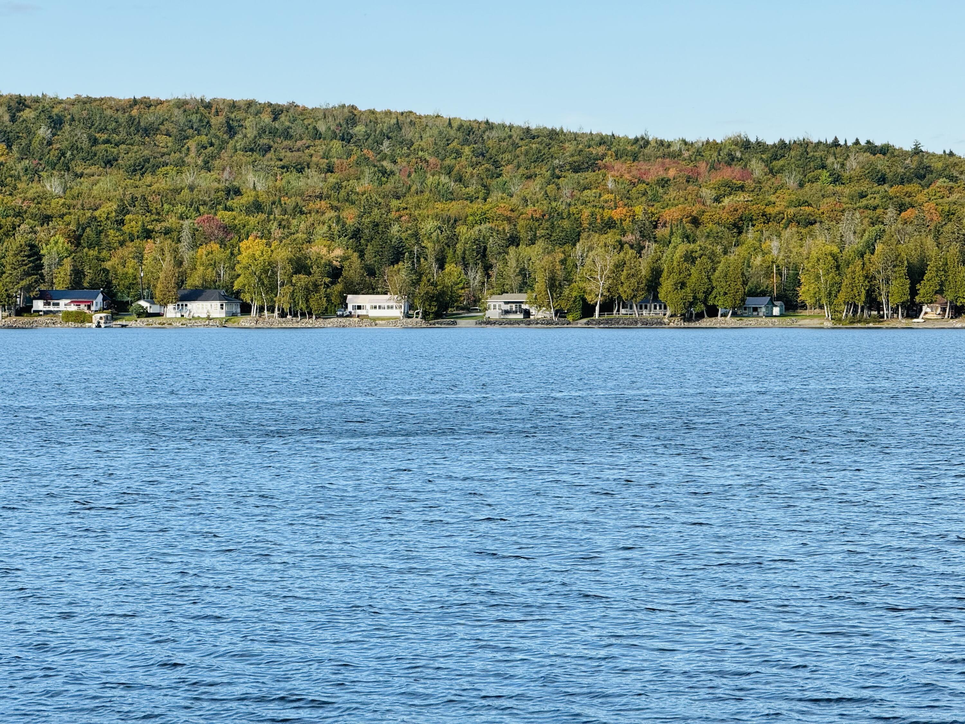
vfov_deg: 12.3
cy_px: 362
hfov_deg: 16.4
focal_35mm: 120
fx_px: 3345
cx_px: 482
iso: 50
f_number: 2.8
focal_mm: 15.66
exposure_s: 1/707
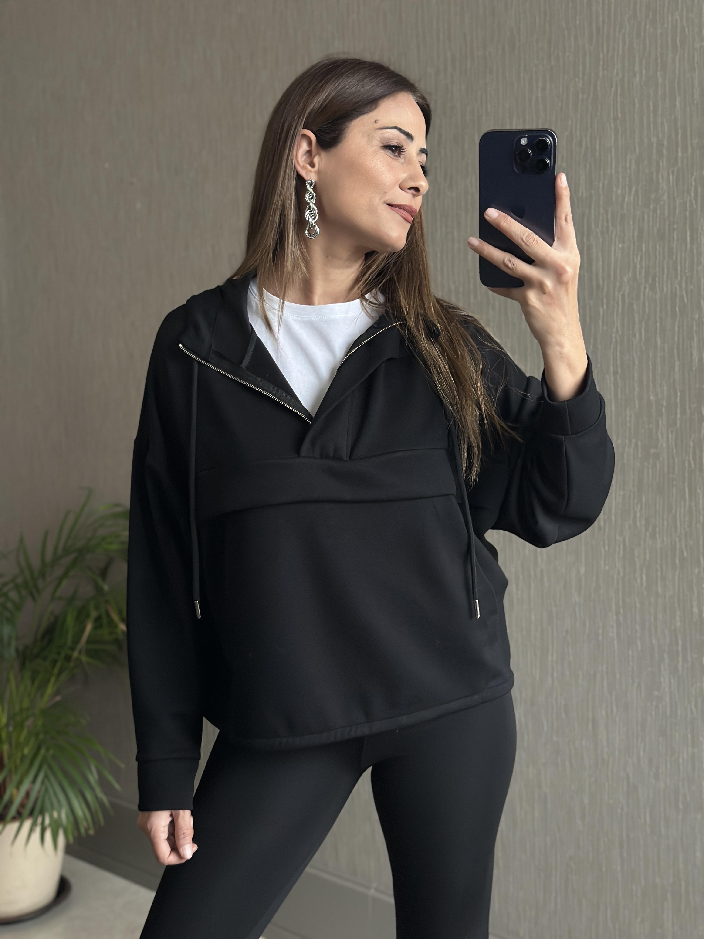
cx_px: 352
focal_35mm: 48
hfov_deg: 30.3
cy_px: 470
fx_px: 1302
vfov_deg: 39.7
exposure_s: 1/45
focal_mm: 6.86
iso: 400
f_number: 1.78
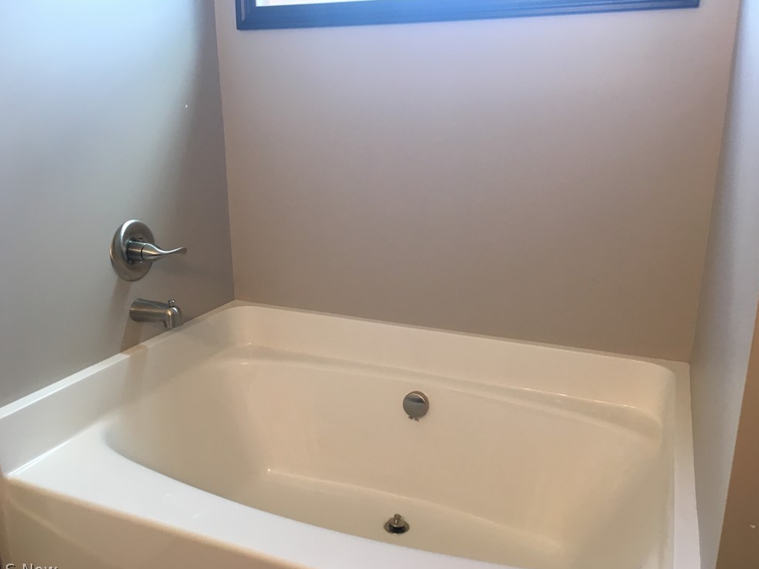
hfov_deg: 60.0
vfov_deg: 46.8
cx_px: 370
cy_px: 288
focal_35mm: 30
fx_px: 658
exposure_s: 1/30
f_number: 2.2
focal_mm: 4.15
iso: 64
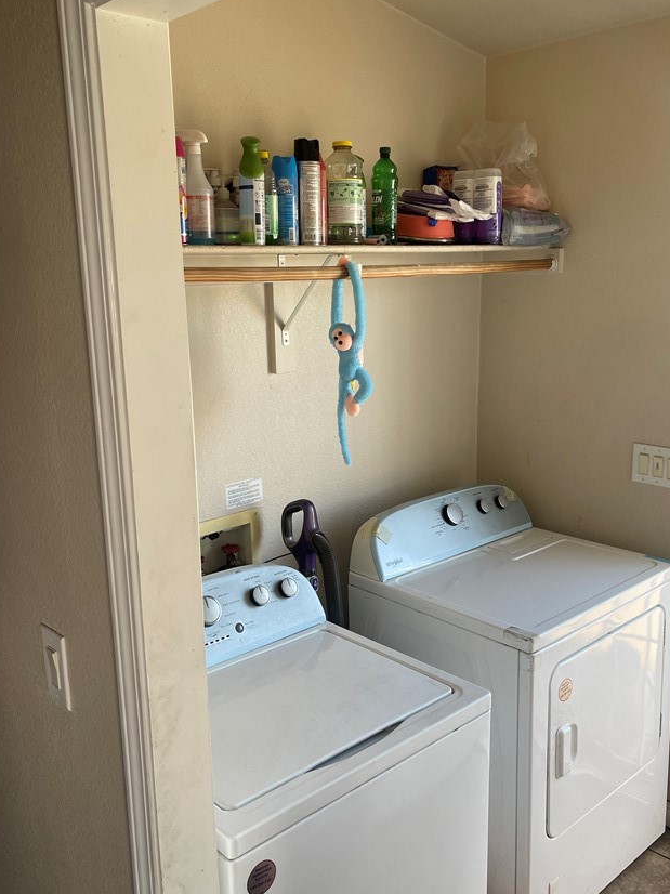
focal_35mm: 31
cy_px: 444
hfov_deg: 45.4
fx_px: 800
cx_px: 333
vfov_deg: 58.4
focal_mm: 5.1
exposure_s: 1/121
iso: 100
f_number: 1.6
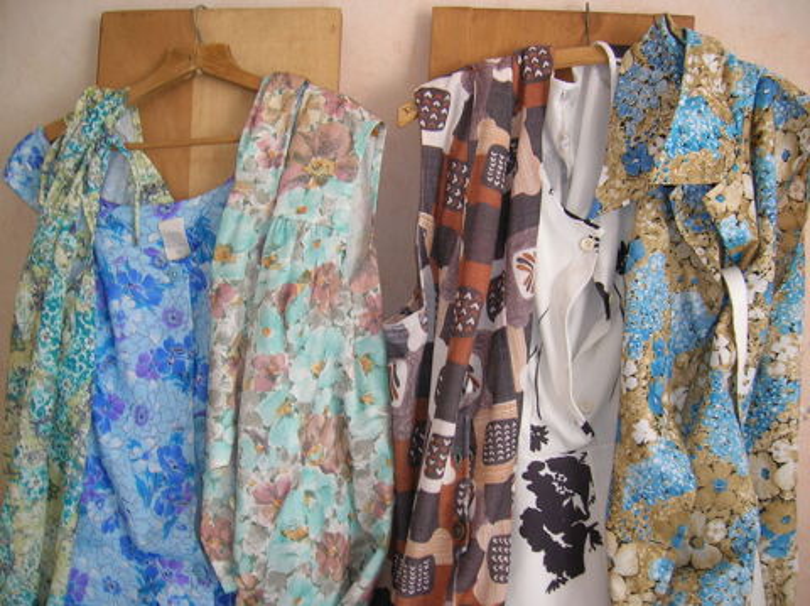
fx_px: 795
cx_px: 405
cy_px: 303
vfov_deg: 41.7
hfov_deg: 54.0
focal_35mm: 34
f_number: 2.9
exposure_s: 1/30
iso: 50
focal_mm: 5.7
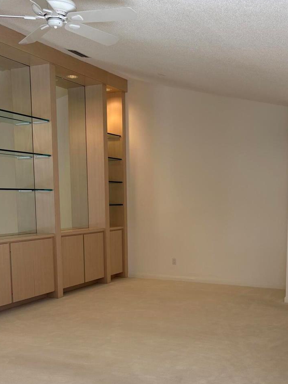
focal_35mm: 42
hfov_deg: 34.3
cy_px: 259
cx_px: 163
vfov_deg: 44.1
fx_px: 466
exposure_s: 1/124
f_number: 1.6
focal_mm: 5.96
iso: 32
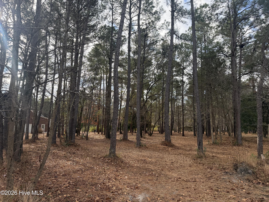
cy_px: 101
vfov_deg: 56.8
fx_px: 187
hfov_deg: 71.6
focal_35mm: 24
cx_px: 134
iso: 100
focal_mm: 6.76
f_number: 1.78
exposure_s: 1/1493
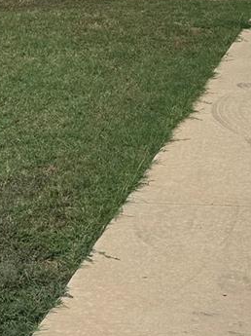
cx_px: 236
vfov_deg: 17.0
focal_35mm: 107
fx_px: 1036
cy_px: -136
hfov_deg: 13.7
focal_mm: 6.76
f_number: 1.78
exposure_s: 1/7092
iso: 80
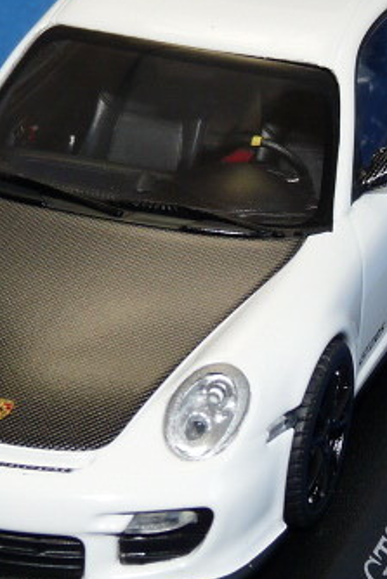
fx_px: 3689
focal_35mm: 229
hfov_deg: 6.0
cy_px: 225
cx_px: 137
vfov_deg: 9.0
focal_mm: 11.5
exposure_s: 1/30
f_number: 4
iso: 100
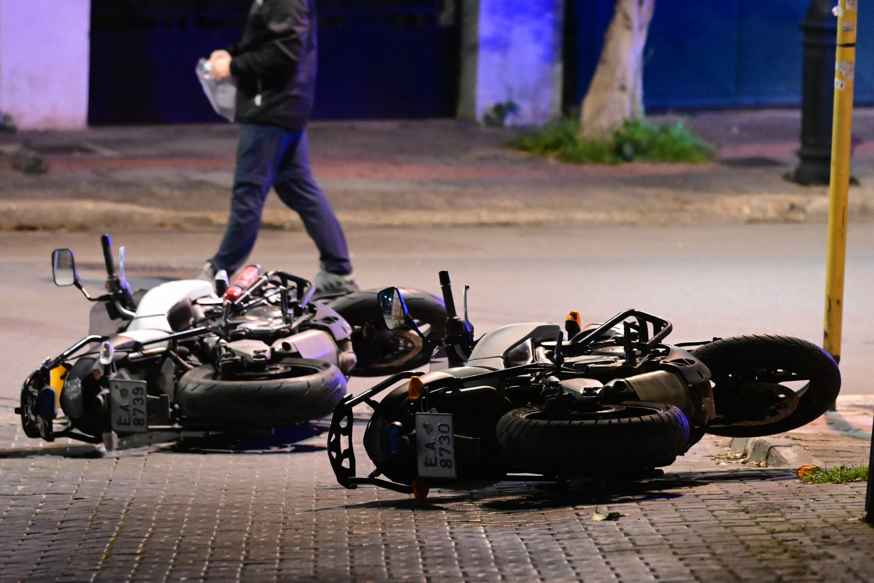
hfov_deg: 6.9
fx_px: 7283
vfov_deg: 4.6
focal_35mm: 300
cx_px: 437
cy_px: 292
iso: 8000
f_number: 3.5
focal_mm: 200
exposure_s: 1/60
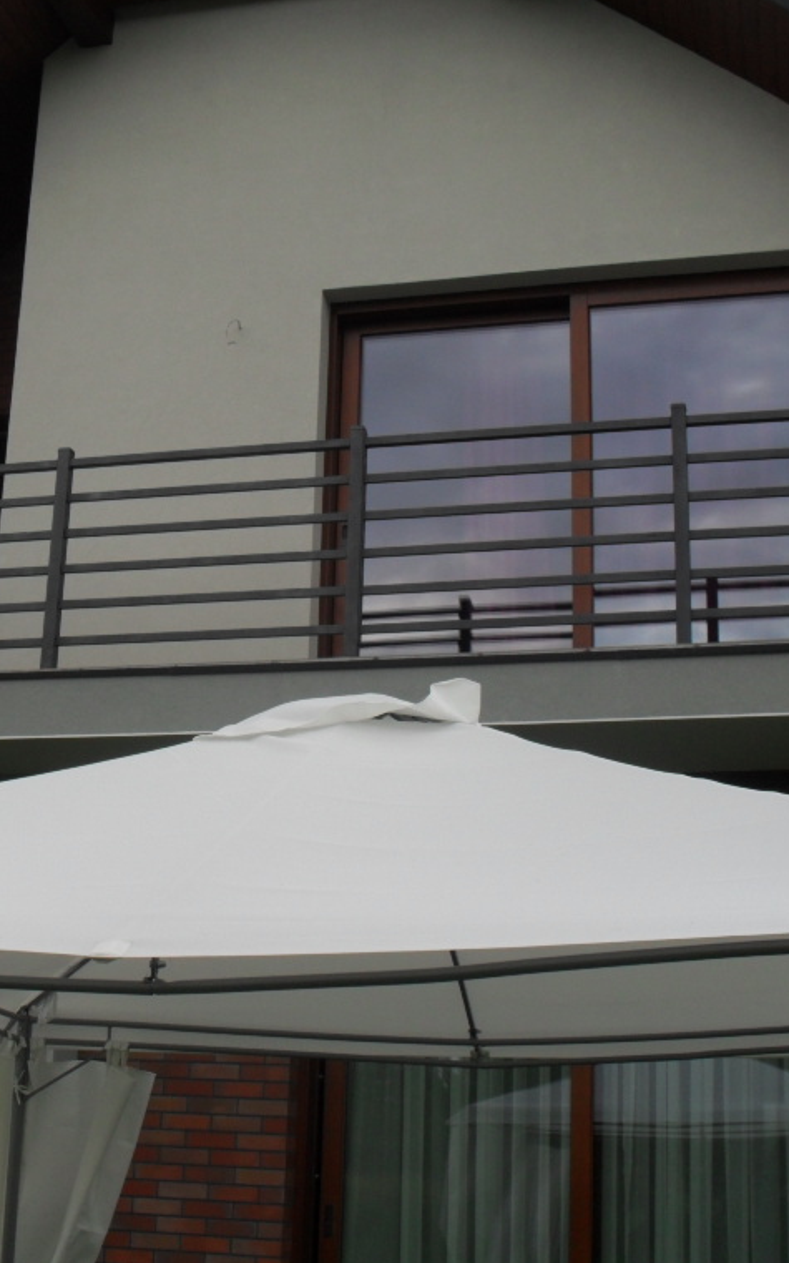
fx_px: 1720
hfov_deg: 25.7
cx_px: 292
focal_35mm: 50
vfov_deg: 40.3
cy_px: 633
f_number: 8.4
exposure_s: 1/180
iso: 100
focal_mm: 6.3
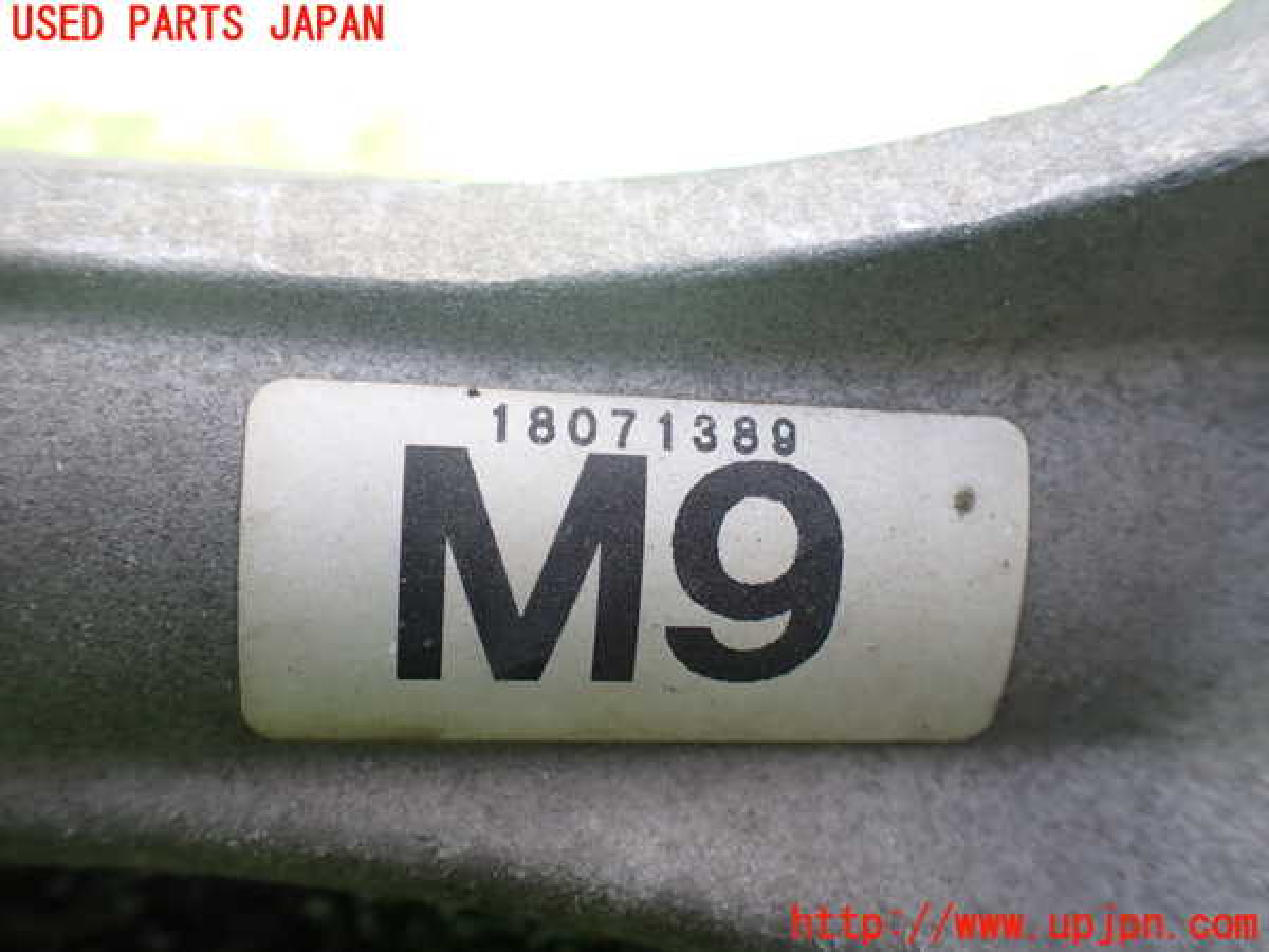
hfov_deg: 60.0
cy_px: 476
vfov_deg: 46.8
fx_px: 1100
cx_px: 634
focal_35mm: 30
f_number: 2.3
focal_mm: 5.4
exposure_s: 1/200
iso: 100
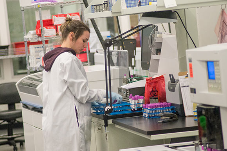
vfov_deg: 10.2
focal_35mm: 135
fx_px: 851
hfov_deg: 15.2
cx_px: 114
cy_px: 76
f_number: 4.5
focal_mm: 135
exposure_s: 1/750
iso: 1250
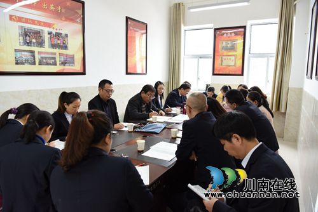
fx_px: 212
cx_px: 159
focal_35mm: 24
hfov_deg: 73.7
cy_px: 106
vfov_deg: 53.2
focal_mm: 24
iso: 800
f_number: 5
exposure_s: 1/25
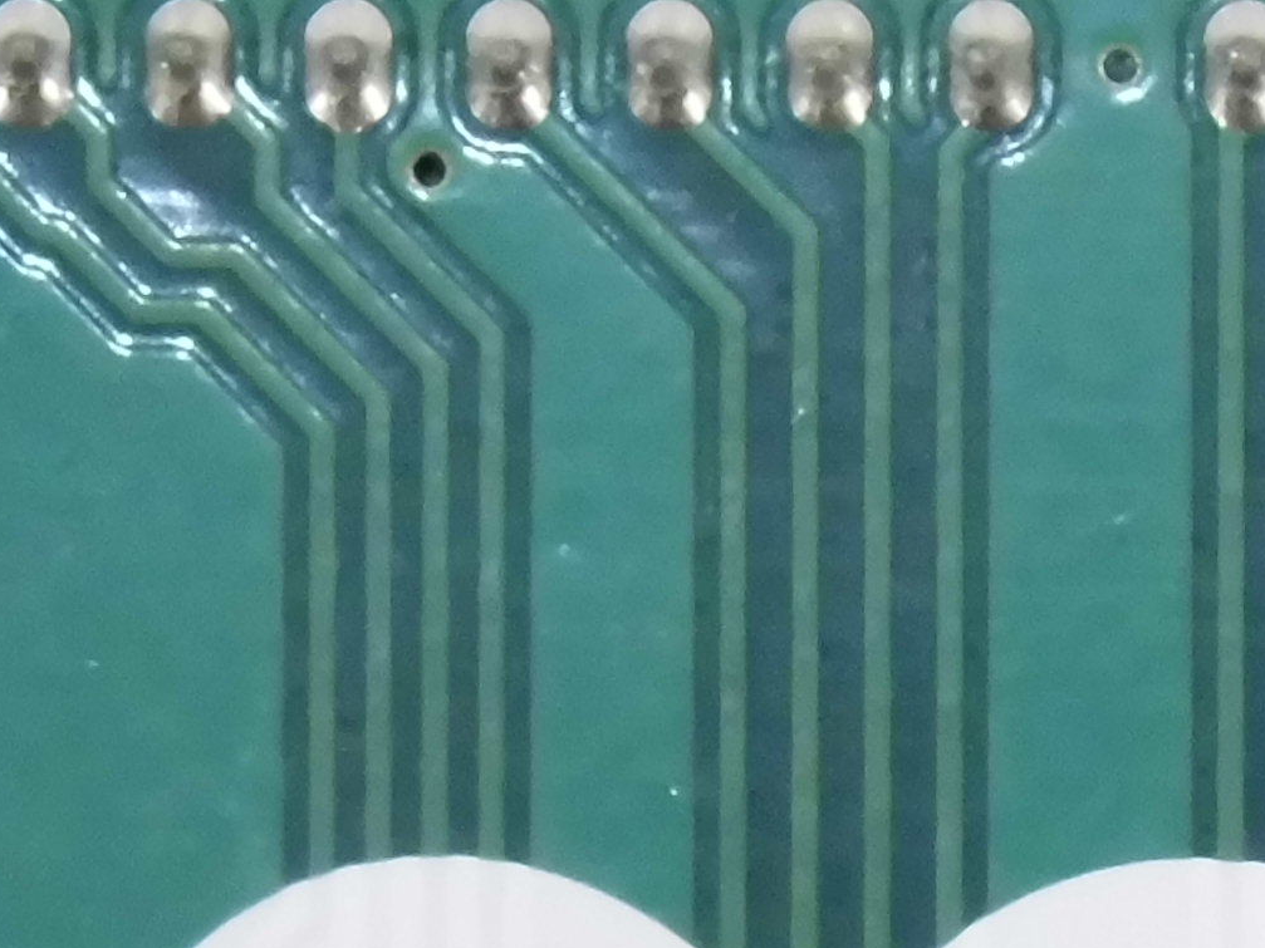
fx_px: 21412
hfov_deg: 3.4
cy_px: 1557
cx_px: 1691
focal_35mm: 586
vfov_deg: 2.5
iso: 500
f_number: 5.3
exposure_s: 1/125
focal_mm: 22.9
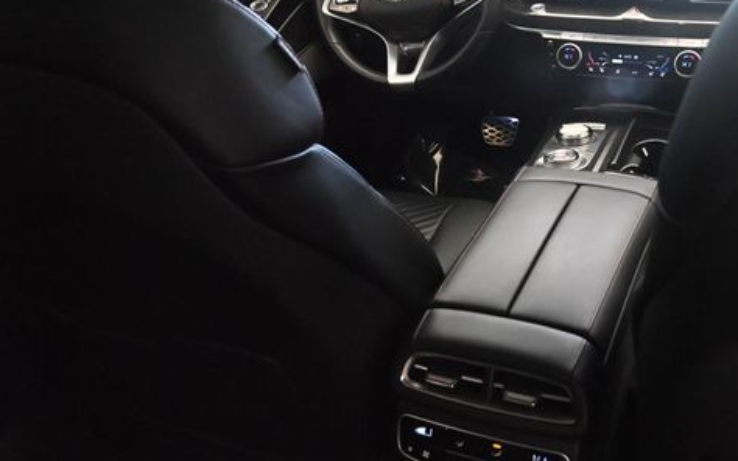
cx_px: 483
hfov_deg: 57.1
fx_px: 664
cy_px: 199
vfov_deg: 38.2
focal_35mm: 33
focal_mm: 24
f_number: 8
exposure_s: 1/60
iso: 9000
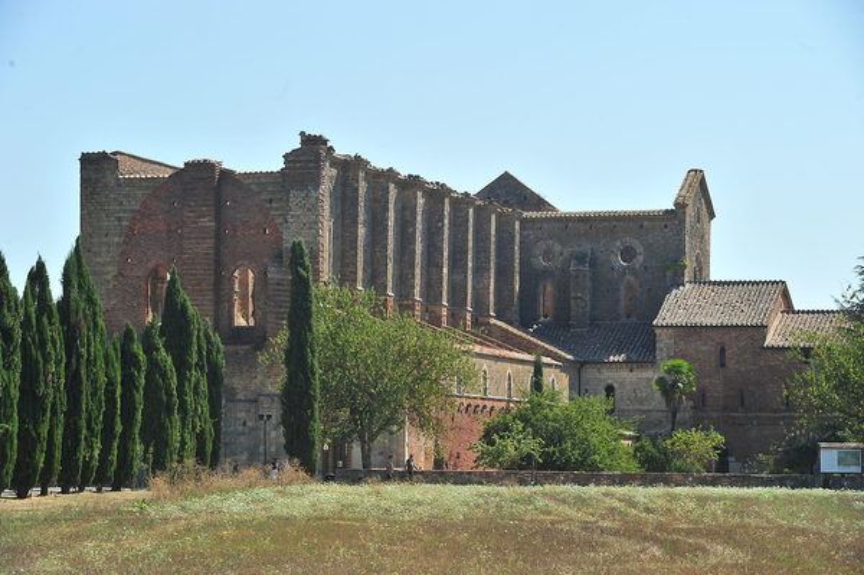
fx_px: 2997
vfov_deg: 10.9
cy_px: 288
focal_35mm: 125
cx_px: 432
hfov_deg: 16.4
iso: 200
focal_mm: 125
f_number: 10
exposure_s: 1/250
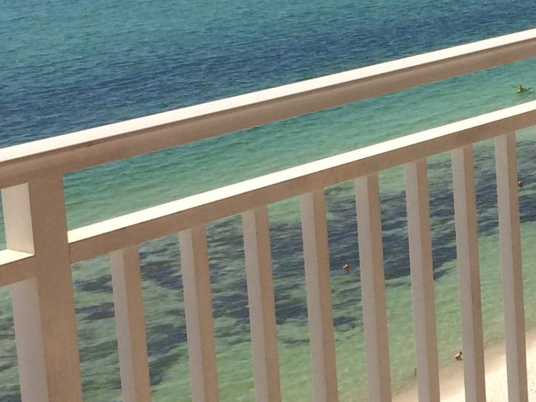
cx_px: 617
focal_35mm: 110
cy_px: 119
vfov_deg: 13.4
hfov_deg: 17.2
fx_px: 1703
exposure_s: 1/3425
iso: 32
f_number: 2.2
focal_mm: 4.15
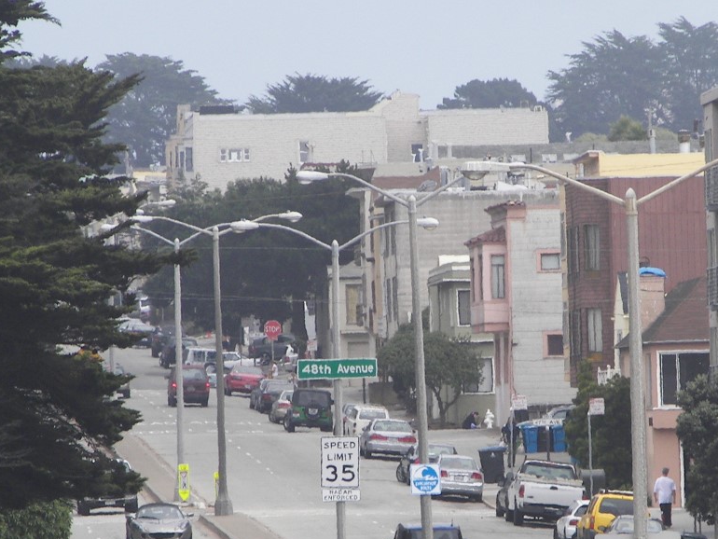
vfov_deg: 2.7
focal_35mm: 542
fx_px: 11246
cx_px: 487
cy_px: 368
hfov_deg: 3.7
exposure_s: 1/400
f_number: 5
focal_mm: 48.2
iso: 64
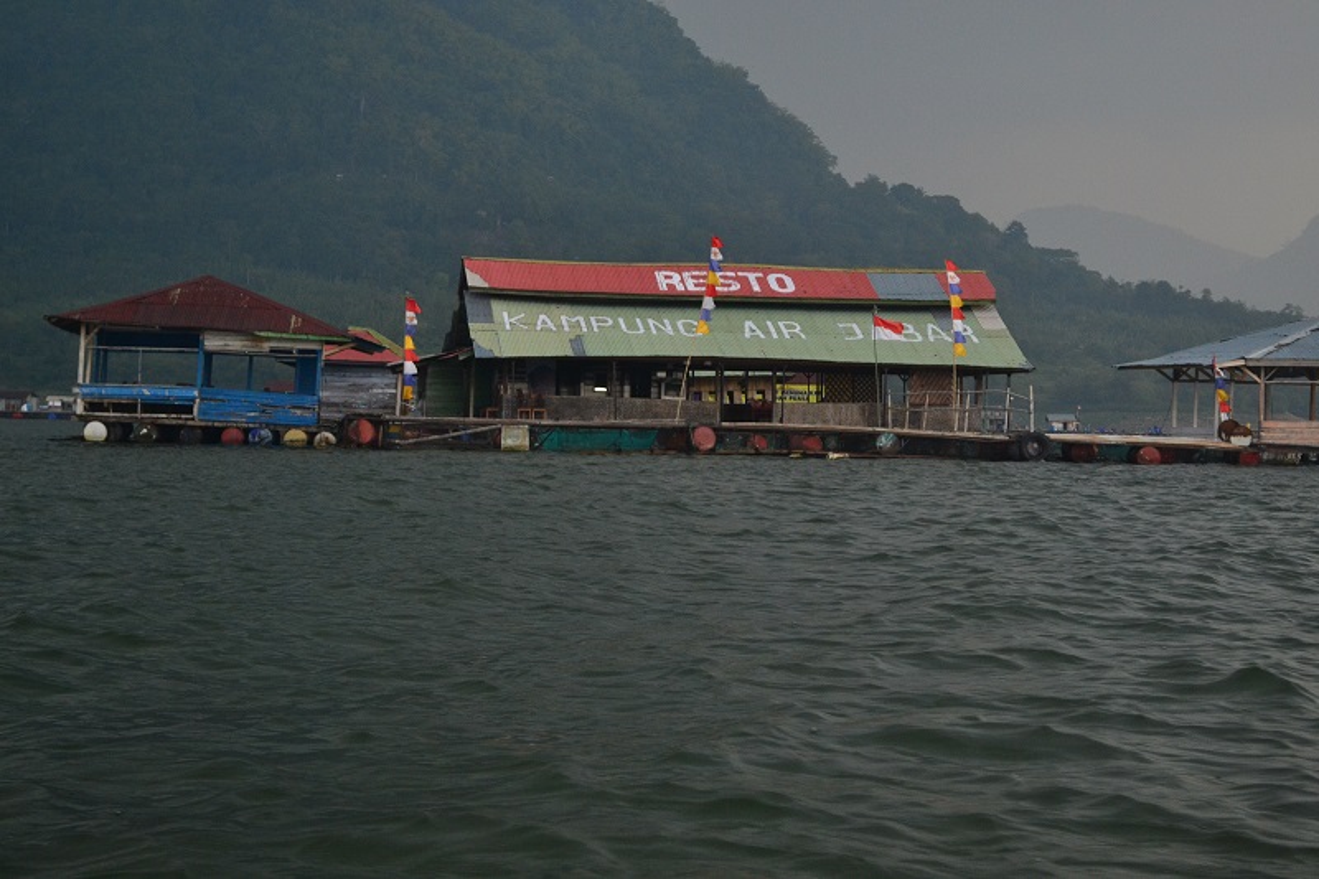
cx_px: 660
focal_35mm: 66
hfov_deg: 30.5
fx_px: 2418
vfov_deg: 20.6
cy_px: 440
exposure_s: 1/320
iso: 800
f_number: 5.3
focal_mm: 44
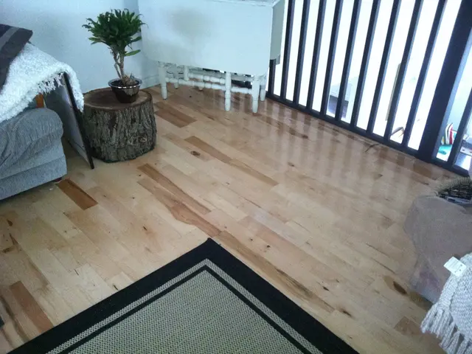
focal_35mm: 35
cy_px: 177
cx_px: 236
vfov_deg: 40.7
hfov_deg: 52.6
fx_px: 477
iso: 500
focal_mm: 3.85
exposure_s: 1/17
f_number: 2.8
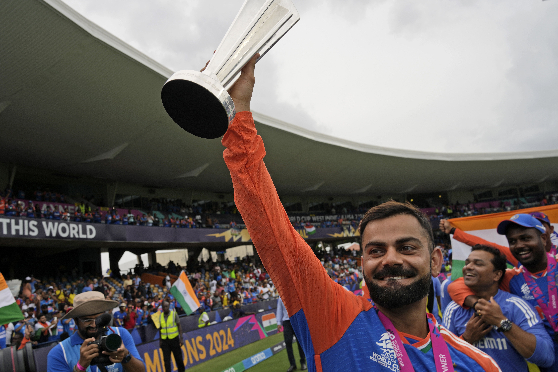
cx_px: 264
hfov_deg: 60.3
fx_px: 480
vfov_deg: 42.3
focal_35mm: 31
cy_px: 174
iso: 100
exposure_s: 1/320
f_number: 7.1
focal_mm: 28
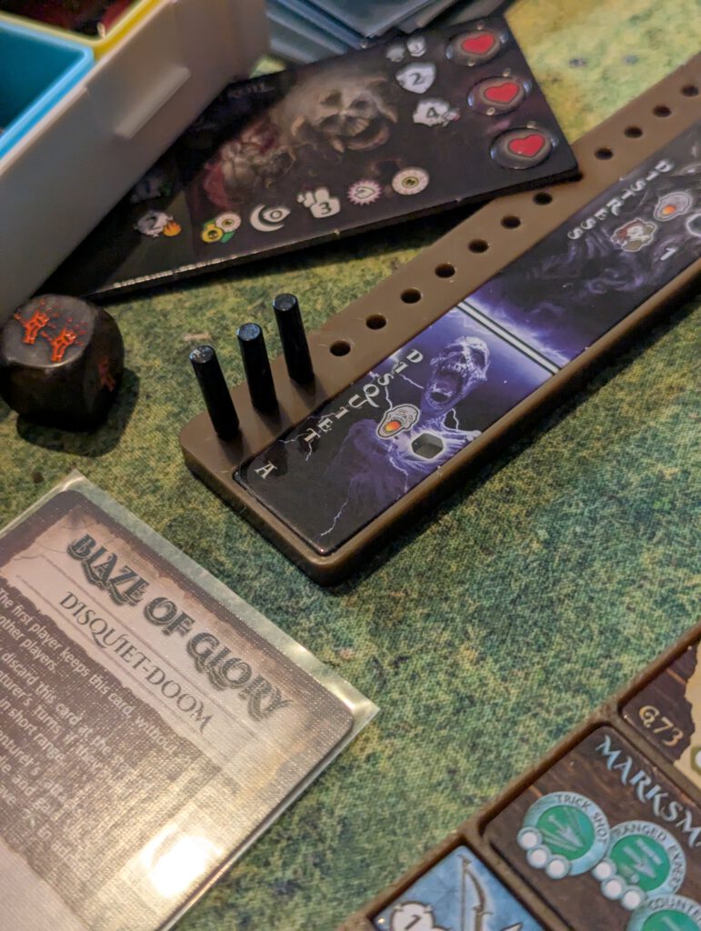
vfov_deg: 39.6
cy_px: 466
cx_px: 350
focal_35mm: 48
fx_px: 1293
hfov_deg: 30.3
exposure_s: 1/83.7
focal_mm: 6.81
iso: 287
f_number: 1.85
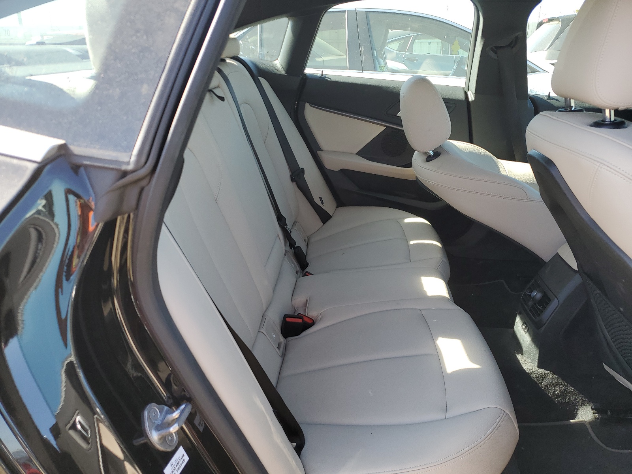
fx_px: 475
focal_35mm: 26
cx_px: 316
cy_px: 237
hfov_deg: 67.3
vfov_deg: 53.1
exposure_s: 1/286
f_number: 1.5
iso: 50
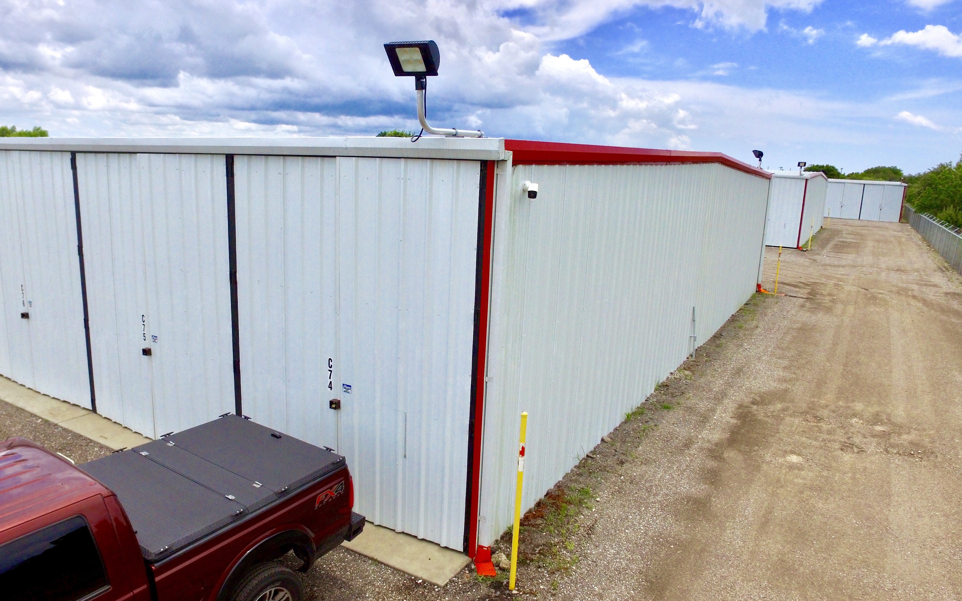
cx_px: 480
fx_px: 577
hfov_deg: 79.7
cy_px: 318
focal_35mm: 22
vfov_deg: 55.0
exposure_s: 1/2283
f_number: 2.8
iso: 100
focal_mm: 3.61
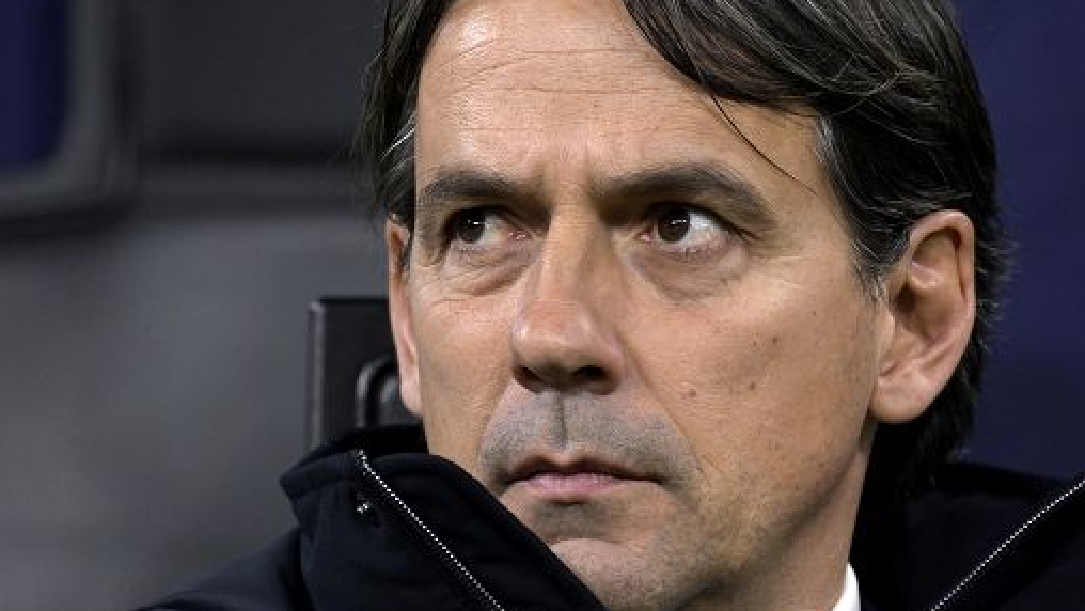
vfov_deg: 2.6
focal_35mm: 474
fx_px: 13640
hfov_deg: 4.6
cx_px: 541
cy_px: 322
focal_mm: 300
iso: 2500
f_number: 5.3
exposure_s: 1/640
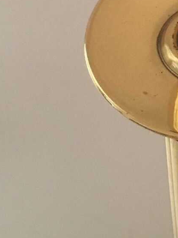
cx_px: 238
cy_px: 15
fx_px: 734
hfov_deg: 13.3
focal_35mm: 107
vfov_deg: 18.0
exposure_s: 1/20
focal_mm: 4.15
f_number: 2.2
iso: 200
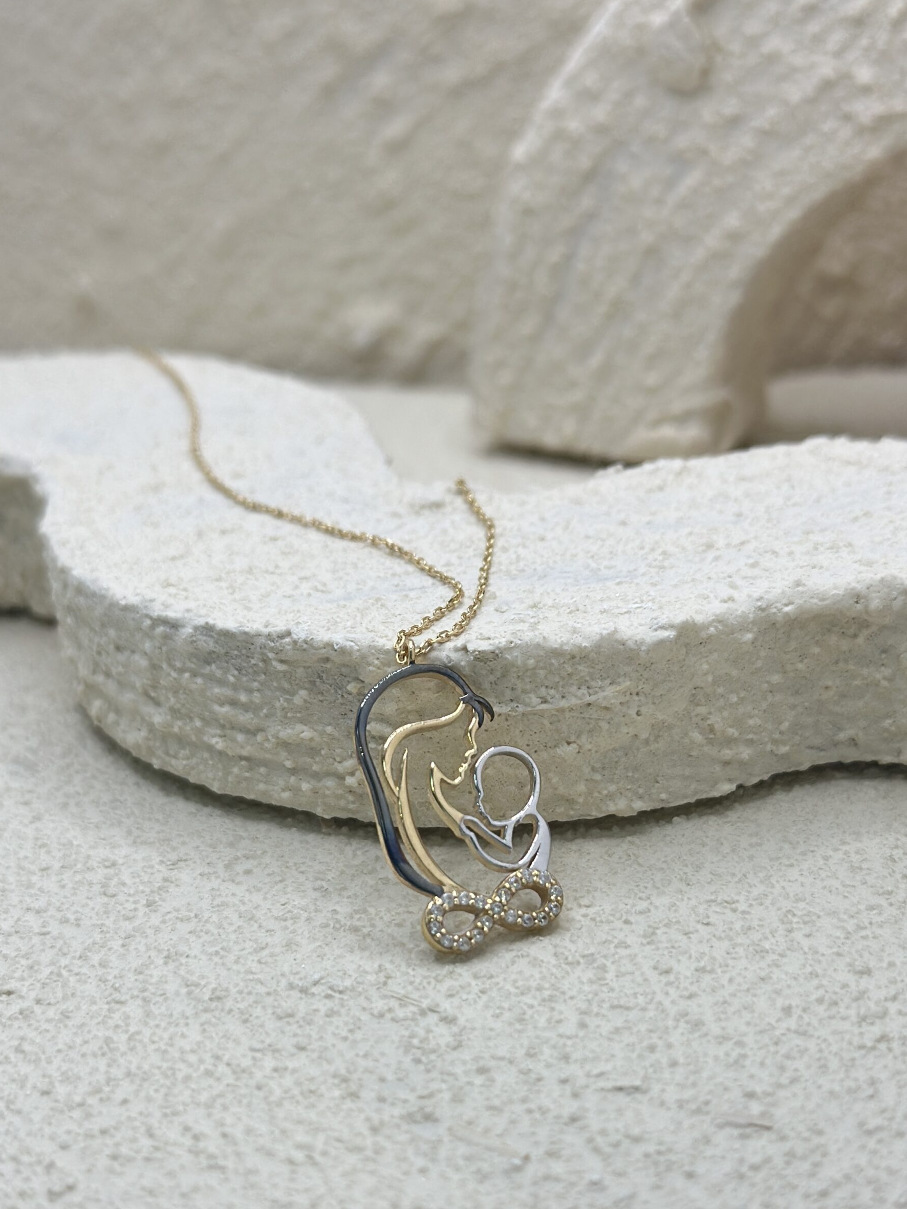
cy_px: 621
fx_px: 1817
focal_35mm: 52
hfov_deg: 28.0
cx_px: 457
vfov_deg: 36.8
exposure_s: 1/767
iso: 80
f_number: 1.78
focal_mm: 6.86
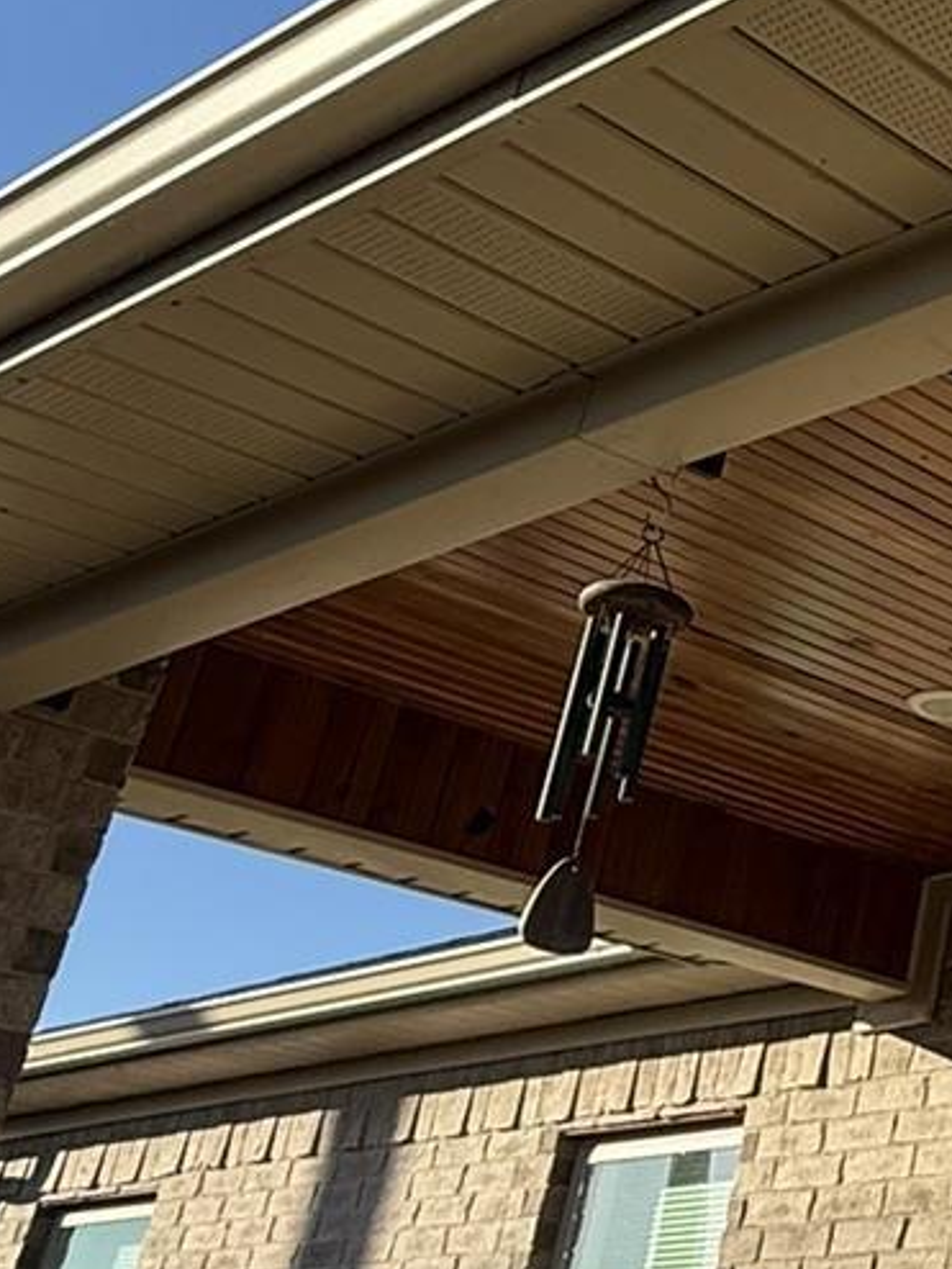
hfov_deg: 19.5
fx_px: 2125
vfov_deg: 33.2
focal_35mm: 58
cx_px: 1670
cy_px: 560
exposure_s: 1/1033
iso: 64
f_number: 2.2
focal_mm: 2.22
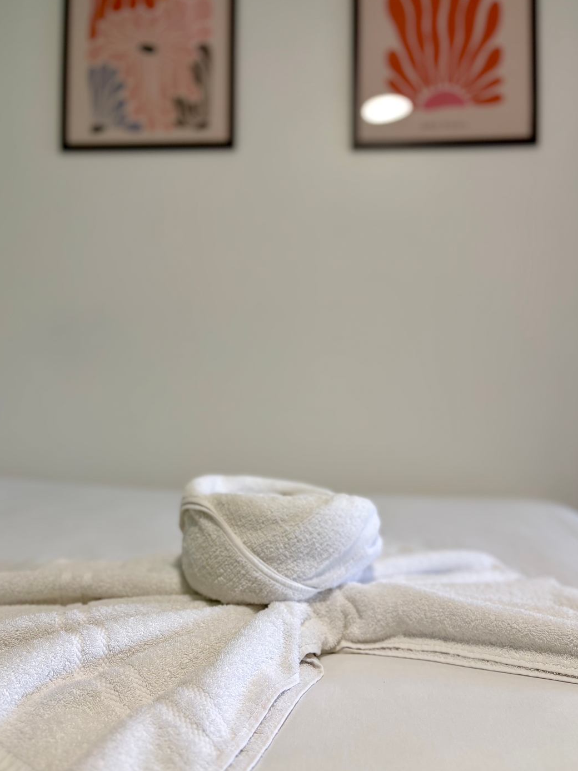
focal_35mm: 27
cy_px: 385
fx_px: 601
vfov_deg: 65.3
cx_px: 286
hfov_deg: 51.3
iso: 64
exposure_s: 1/50
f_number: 1.6
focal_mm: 5.96
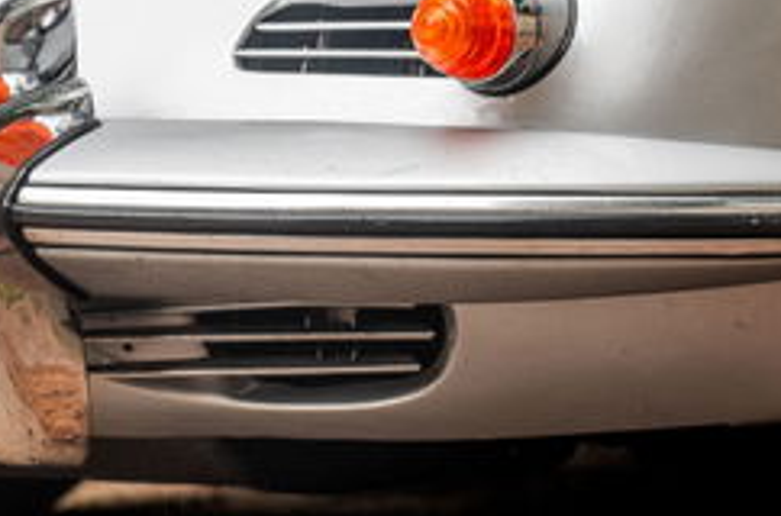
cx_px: 239
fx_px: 3440
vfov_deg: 8.6
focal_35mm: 159
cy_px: 100
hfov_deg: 12.9
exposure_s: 1/100
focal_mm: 50
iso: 250
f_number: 3.2
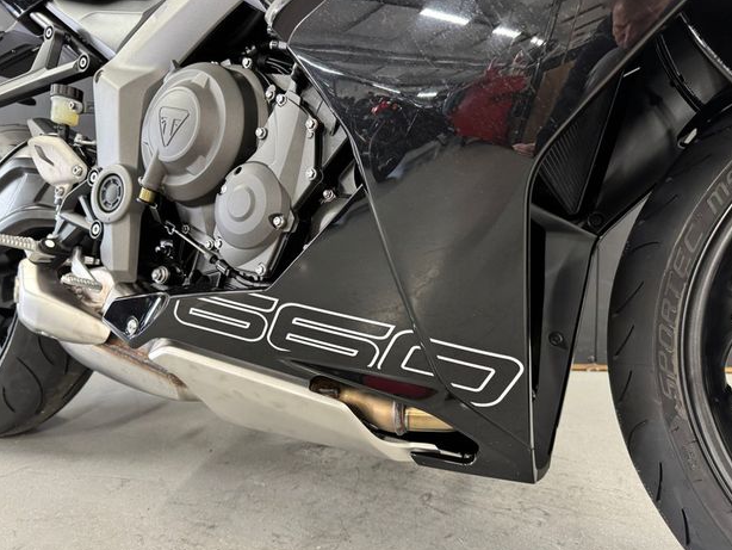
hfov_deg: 69.4
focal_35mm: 25
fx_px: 529
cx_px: 359
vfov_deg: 54.9
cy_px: 279
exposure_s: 1/50
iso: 320
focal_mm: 6.76
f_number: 1.78
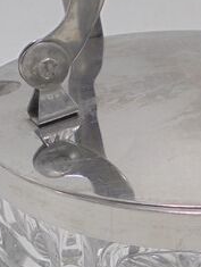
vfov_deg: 15.1
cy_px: 114
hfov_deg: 11.4
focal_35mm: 130
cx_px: 183
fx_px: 1004
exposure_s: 1/80
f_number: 4
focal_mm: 6.1
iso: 100
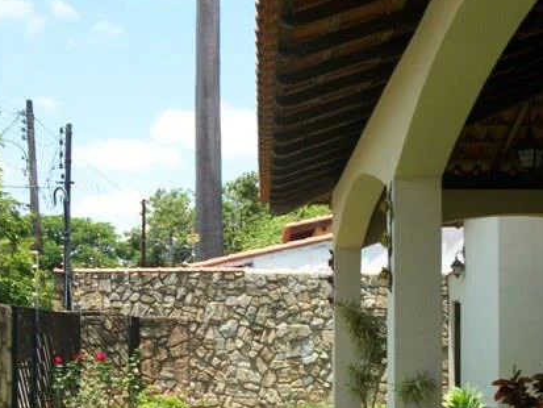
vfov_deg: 23.2
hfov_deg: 31.2
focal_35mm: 62
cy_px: 344
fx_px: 973
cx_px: 297
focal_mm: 5.7
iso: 80
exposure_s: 1/100
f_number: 8.8
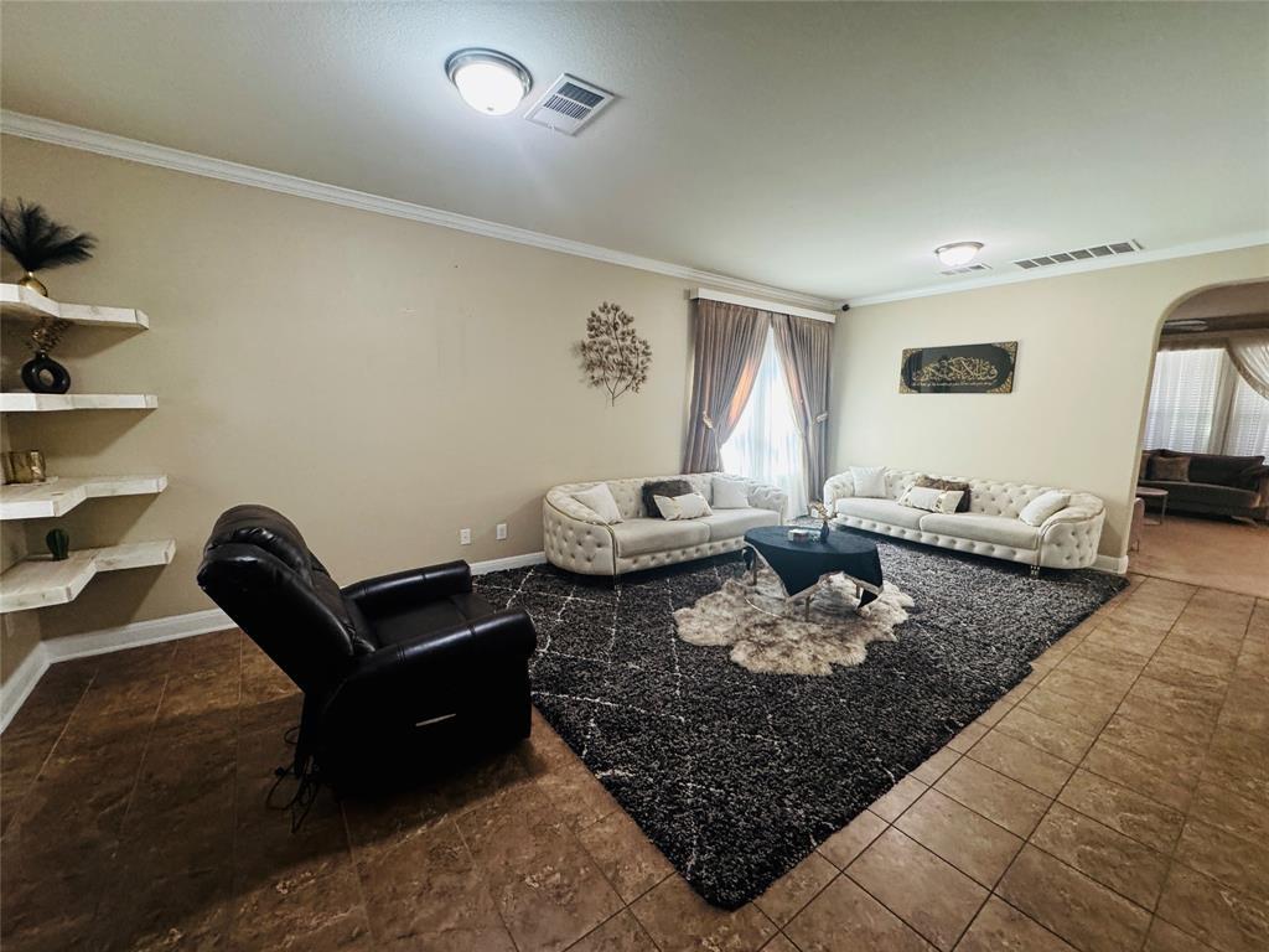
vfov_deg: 85.7
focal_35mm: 14
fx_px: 513
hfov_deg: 102.1
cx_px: 634
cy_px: 476
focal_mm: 2.22
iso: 320
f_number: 2.2
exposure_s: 1/60
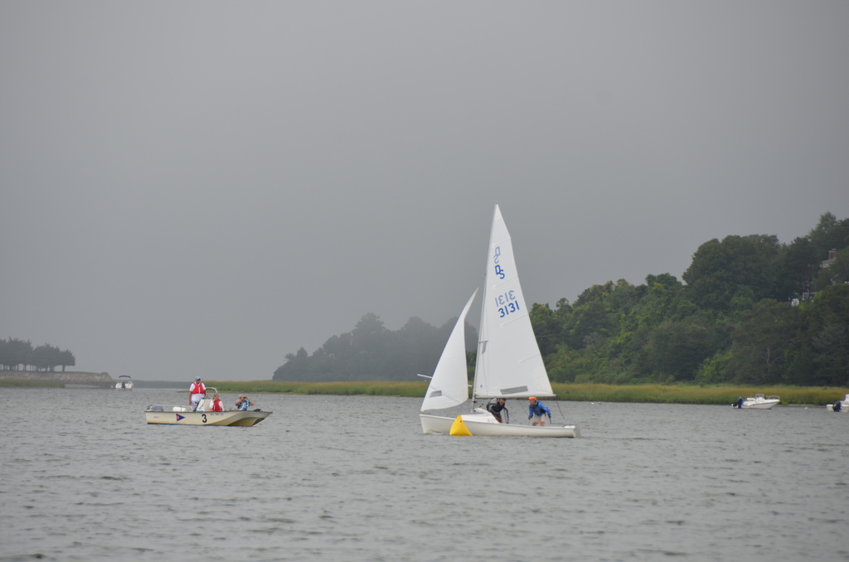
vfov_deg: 4.6
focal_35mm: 300
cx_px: 424
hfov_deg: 6.9
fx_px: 7060
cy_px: 281
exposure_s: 1/640
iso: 200
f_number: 6.3
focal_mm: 200
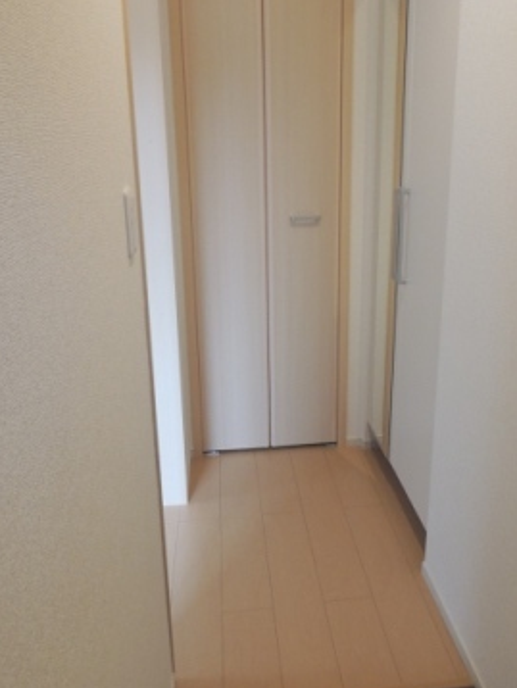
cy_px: 300
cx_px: 306
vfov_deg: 59.7
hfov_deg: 46.6
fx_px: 597
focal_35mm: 30
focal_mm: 4.3
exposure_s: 1/30
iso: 360
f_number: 3
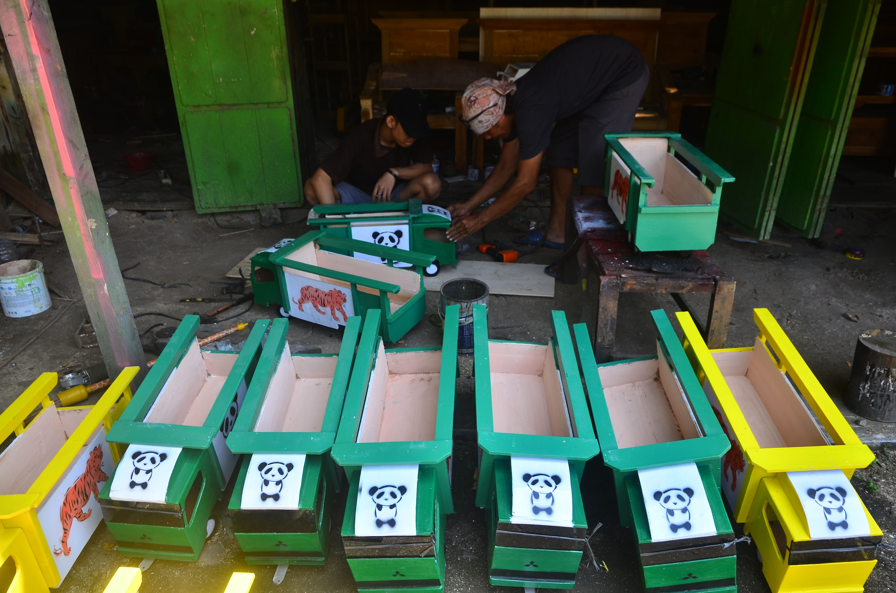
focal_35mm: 24
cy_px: 296
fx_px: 596
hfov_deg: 73.9
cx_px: 448
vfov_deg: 52.9
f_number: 5.6
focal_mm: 16
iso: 100
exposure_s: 1/125
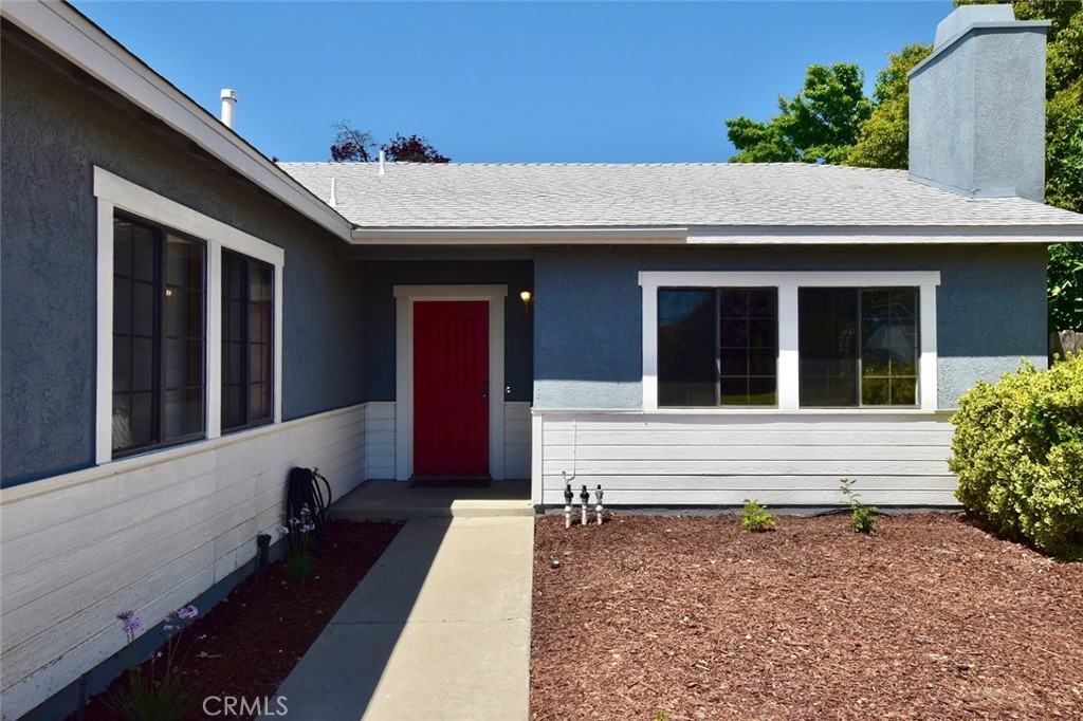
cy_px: 360
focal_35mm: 30
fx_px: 902
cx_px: 542
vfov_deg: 43.6
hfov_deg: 61.9
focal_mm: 20
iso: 400
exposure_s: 1/500
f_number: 11
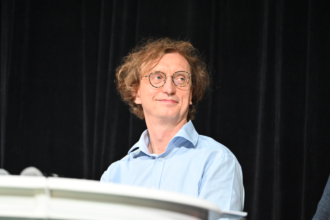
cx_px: 165
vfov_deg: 7.6
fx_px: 1650
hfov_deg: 11.4
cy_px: 110
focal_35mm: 180
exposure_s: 1/200
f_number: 2.8
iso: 4500
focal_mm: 180
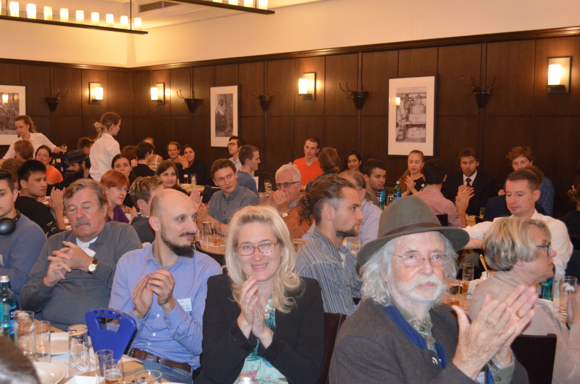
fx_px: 707
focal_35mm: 44
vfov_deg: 30.4
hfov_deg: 44.5
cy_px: 205
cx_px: 256
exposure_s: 1/60
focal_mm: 26
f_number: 4.2
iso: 3200
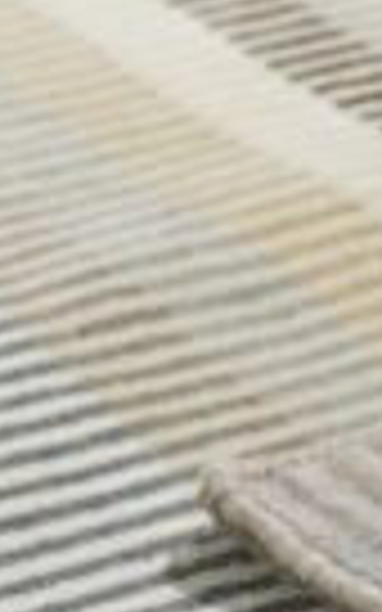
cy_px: 788
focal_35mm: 203
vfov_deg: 10.1
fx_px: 3381
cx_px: 751
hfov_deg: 6.3
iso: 800
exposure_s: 1/320
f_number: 4
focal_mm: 30
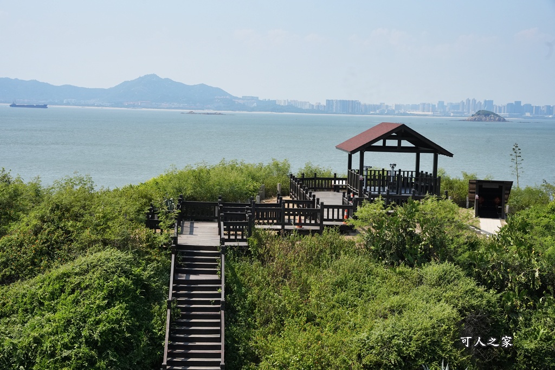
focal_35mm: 57
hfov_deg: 35.0
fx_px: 880
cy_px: 185
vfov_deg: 23.7
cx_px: 278
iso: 2000
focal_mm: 57.1
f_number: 10
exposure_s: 1/3200
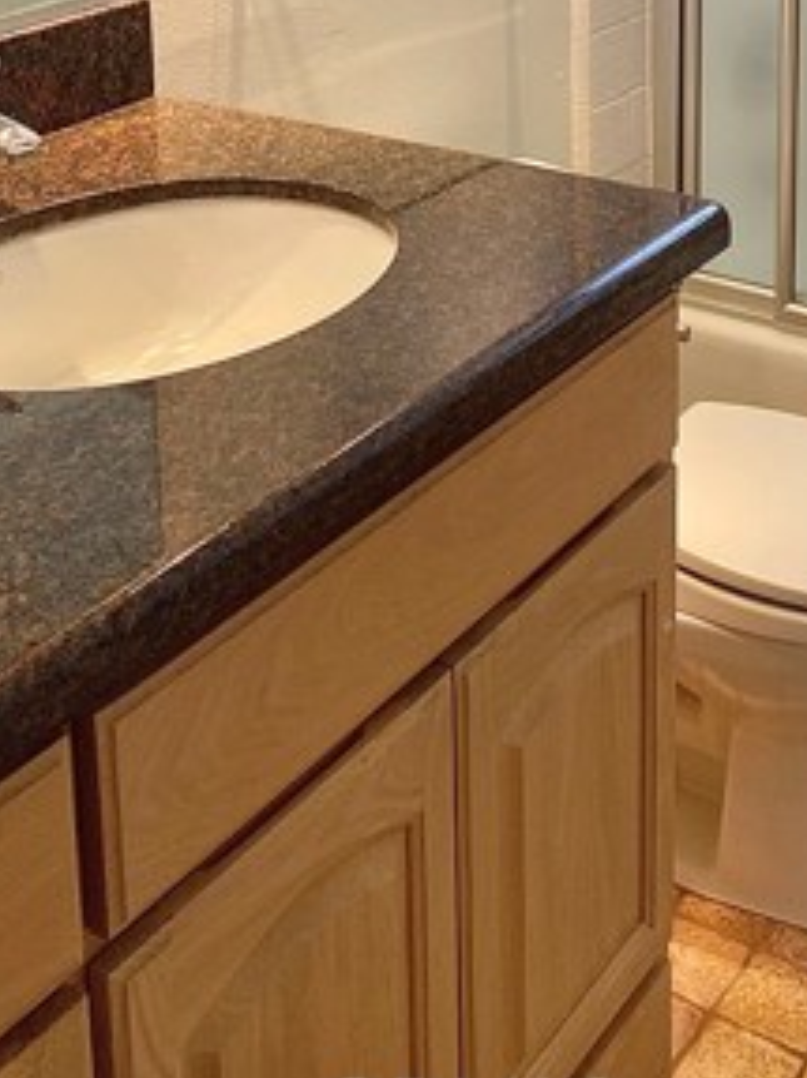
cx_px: 443
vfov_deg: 30.6
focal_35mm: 58
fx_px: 1804
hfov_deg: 25.2
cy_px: -34
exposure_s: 1/120
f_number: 1.8
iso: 125
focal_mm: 4.25
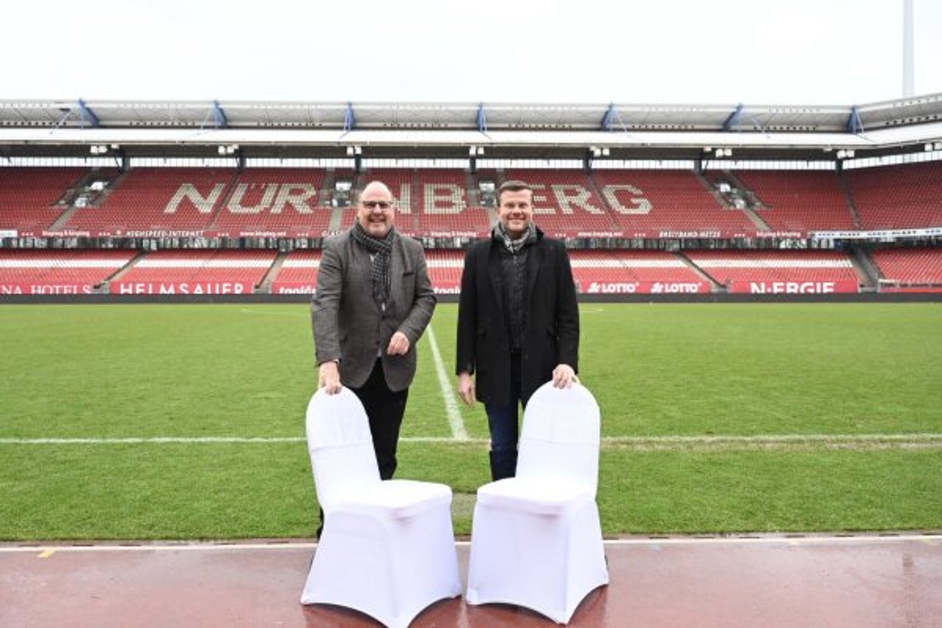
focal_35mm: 28
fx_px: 733
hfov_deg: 65.5
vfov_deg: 46.4
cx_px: 471
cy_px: 314
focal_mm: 28
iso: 2500
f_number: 6.3
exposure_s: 1/640
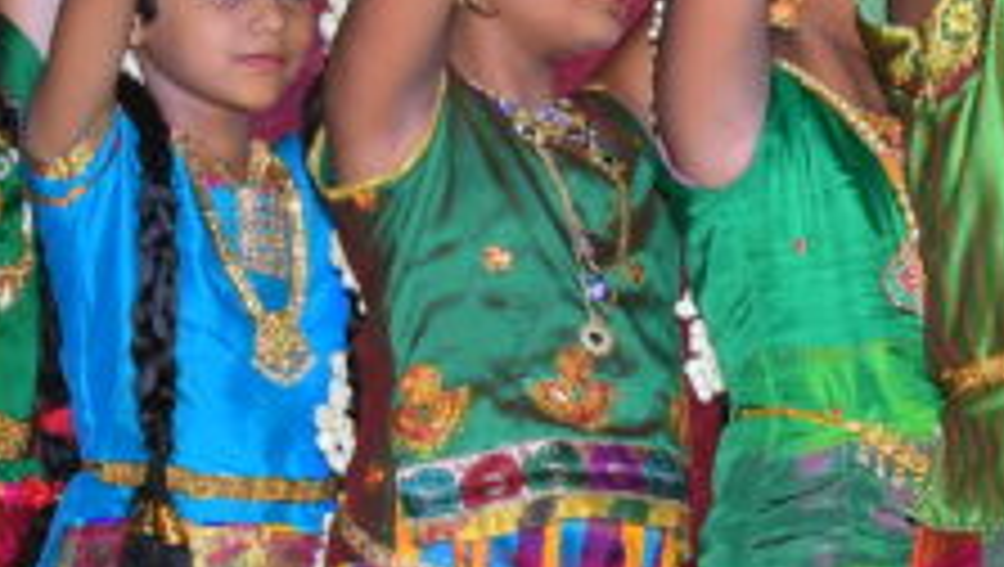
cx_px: 1076
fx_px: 8646
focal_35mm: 324
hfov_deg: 6.6
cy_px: 398
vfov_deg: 3.8
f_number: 8
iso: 250
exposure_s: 1/80
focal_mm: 45
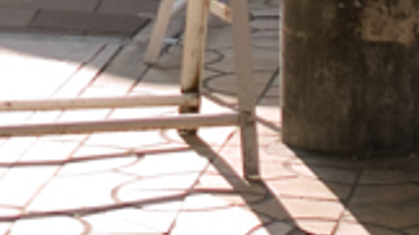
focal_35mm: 272
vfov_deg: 4.4
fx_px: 3021
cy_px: -266
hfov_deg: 7.9
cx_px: -39
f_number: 2.8
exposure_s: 1/400
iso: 100
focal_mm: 24.2
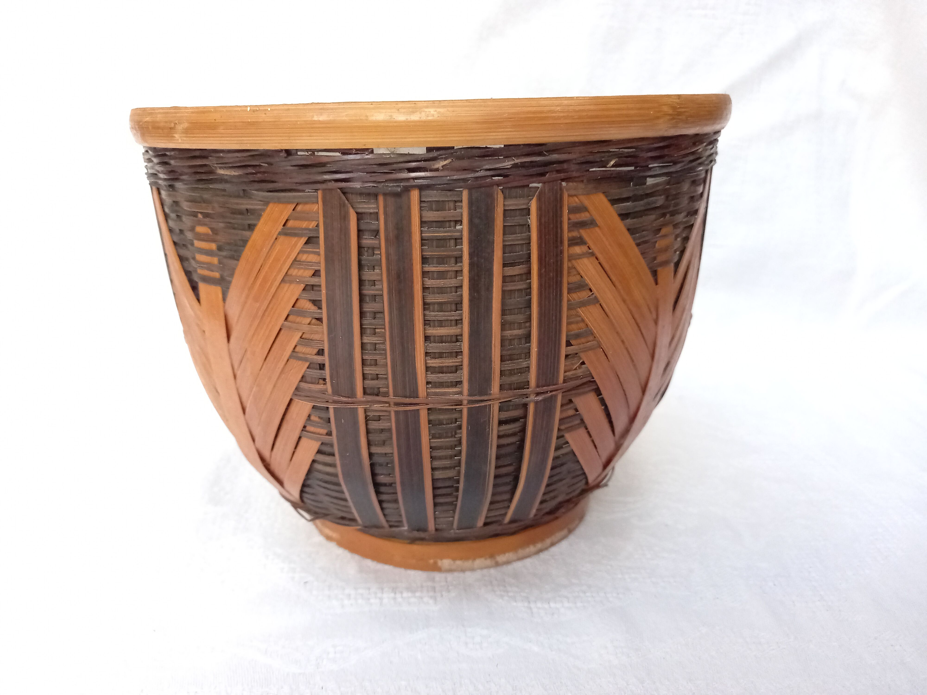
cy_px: 348
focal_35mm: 25
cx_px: 464
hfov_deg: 69.4
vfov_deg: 54.9
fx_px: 669
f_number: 2
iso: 800
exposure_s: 1/183
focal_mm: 4.6
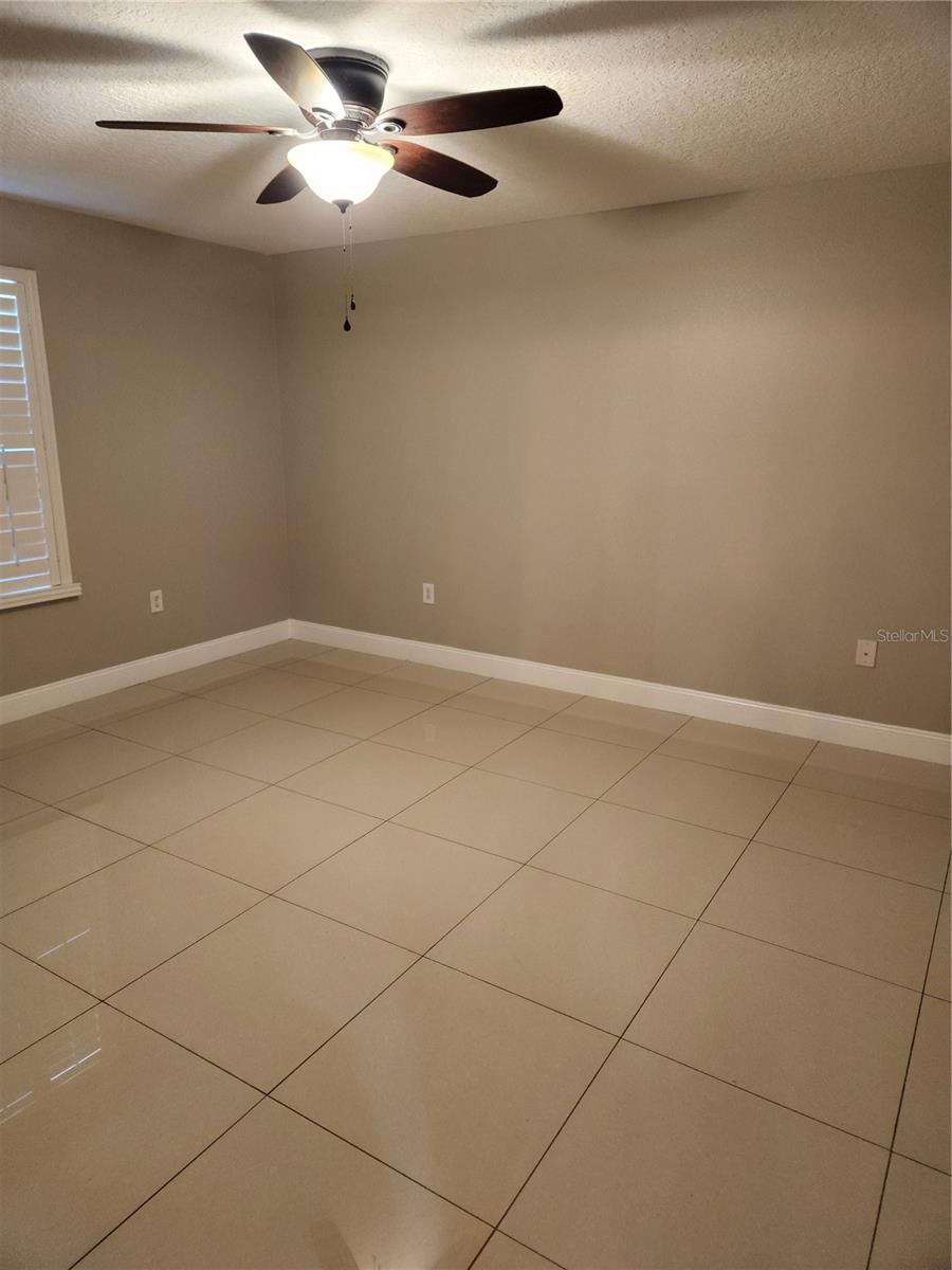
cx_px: 476
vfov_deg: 73.9
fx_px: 843
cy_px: 635
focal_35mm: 23
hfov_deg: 58.9
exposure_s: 1/60
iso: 400
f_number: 1.8
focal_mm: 5.4
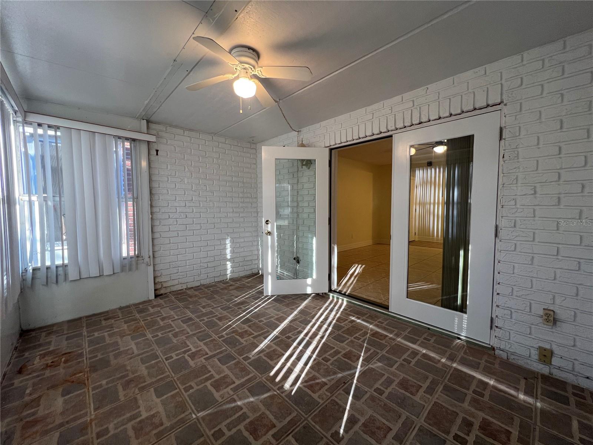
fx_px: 223
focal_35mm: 13
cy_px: 222
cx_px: 296
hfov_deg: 106.2
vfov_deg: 89.9
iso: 125
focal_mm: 1.57
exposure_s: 1/60
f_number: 1.8
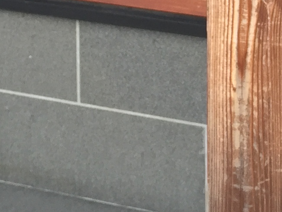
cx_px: 315
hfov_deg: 13.1
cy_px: -261
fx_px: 1206
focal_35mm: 148
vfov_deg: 9.2
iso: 32
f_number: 2.2
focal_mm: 4.15
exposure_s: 1/124
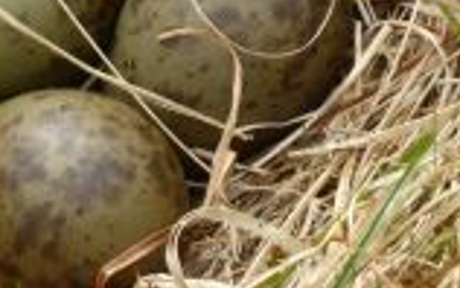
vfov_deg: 2.9
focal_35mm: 460
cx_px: 143
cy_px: 92
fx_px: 5771
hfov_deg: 4.6
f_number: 5.4
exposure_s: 1/250
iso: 100
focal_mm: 24.4
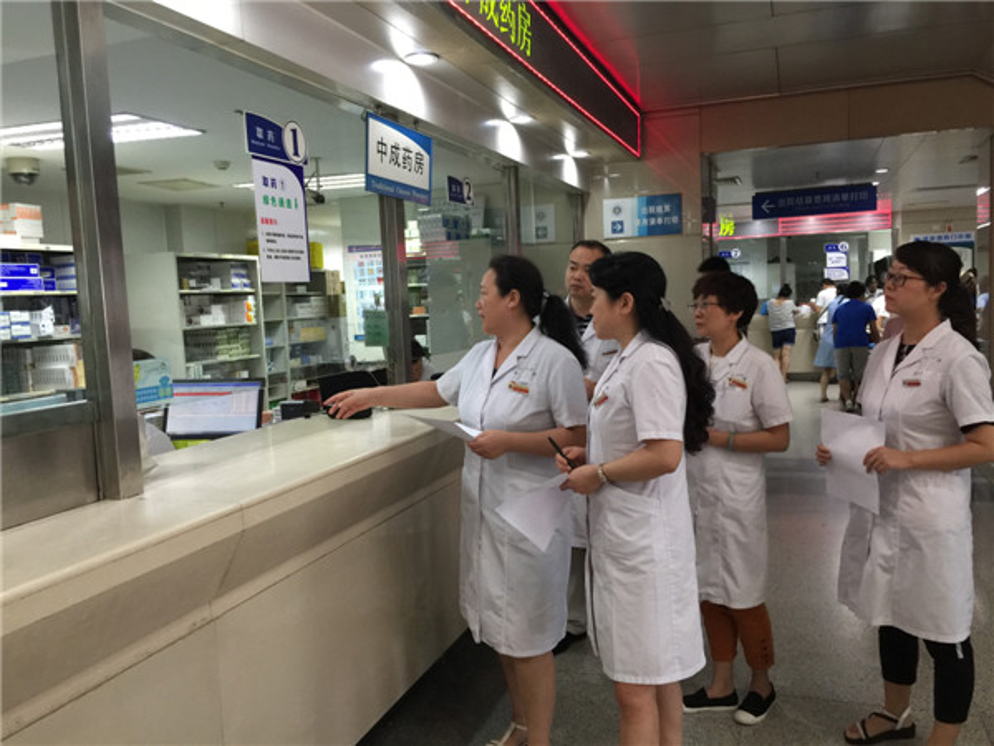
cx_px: 497
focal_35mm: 29
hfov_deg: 61.7
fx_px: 833
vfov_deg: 48.2
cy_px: 373
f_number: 2.2
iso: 100
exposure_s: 1/17
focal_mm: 4.15
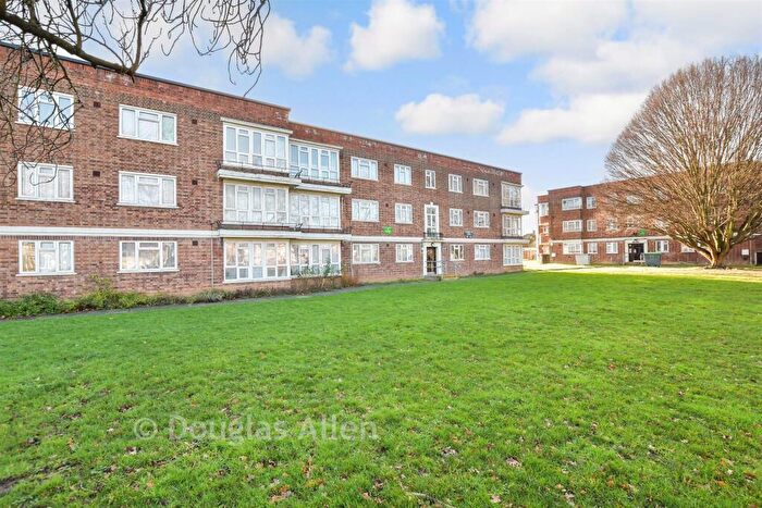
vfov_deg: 77.4
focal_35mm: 15
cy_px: 254
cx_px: 381
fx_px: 318
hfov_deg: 100.4
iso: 100
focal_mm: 10
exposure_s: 1/30
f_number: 8
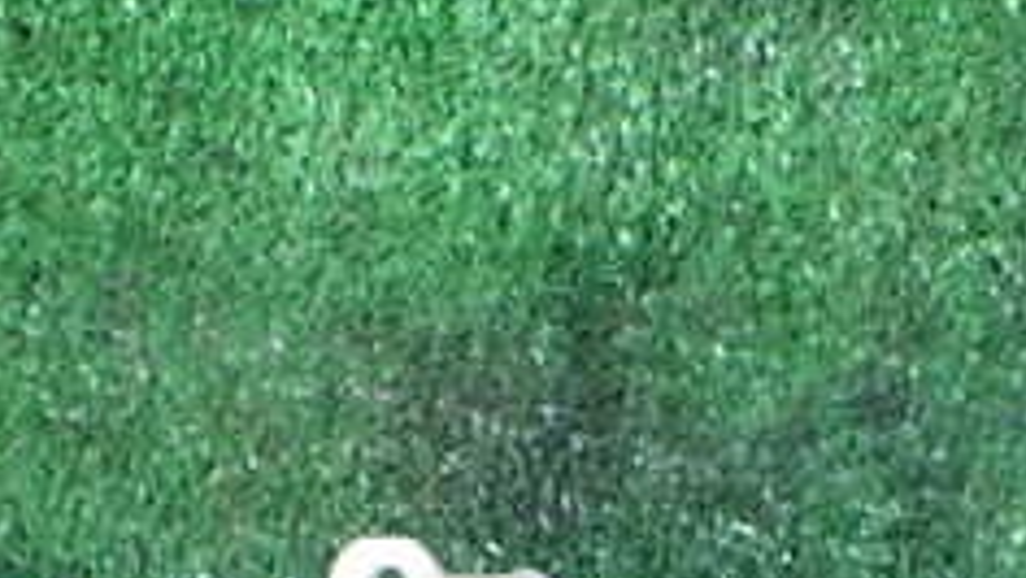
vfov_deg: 13.8
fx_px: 2259
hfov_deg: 25.3
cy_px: 821
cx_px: 774
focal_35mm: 83
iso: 640
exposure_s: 1/125
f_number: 2.3
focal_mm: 5.4
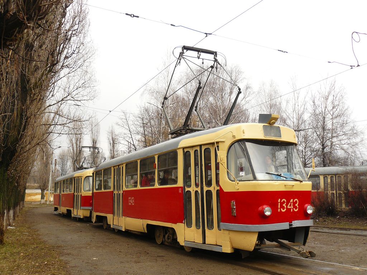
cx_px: 184
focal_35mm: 36
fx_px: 382
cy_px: 138
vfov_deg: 39.7
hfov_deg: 51.4
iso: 100
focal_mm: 6
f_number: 4
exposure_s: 1/250
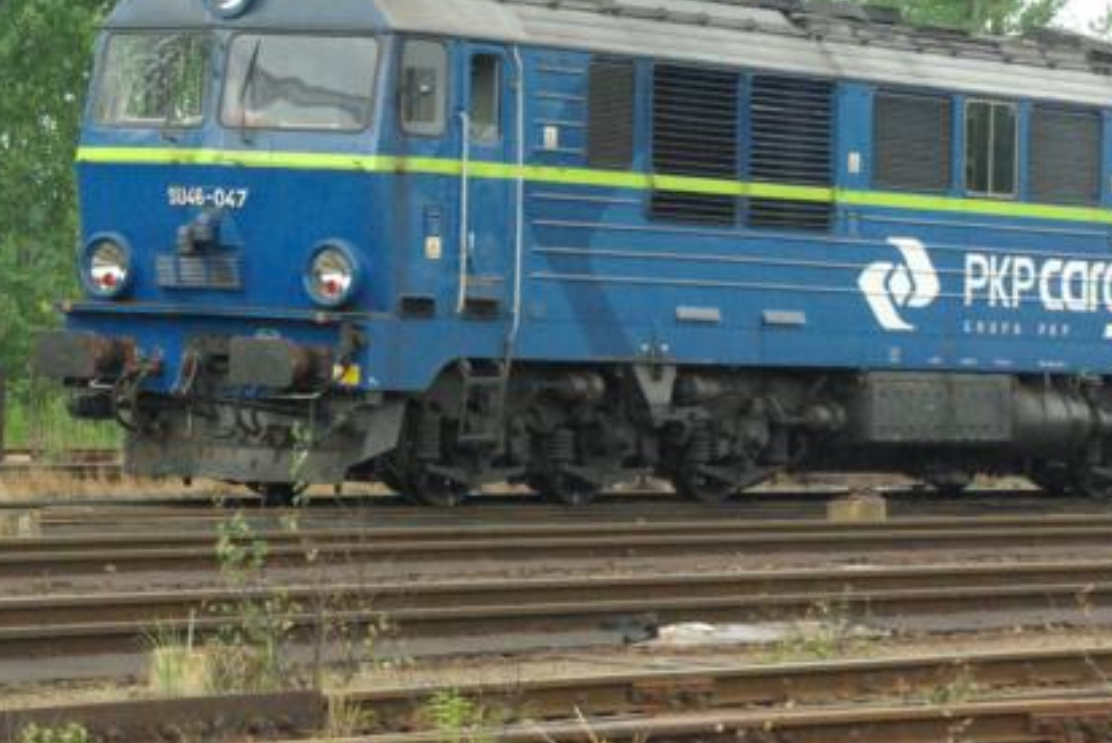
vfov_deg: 7.7
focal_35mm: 179
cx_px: 719
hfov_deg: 11.5
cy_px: 129
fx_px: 5535
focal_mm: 55
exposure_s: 1/500
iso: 1600
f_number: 9.5
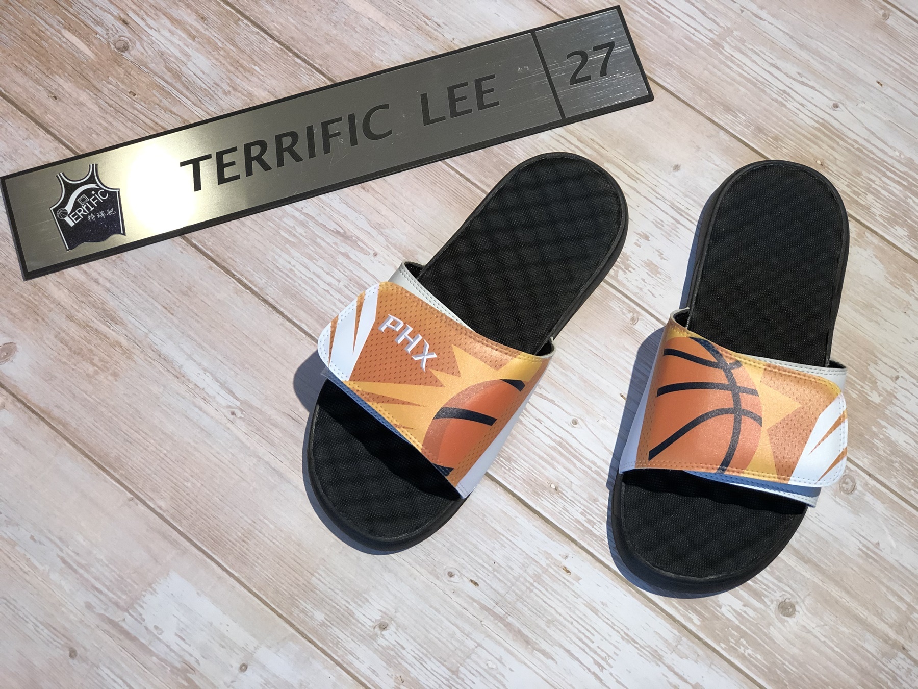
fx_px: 1512
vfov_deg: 25.7
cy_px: 344
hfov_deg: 33.8
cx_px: 459
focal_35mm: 57
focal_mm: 6.6
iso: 64
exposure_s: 1/30
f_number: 2.8
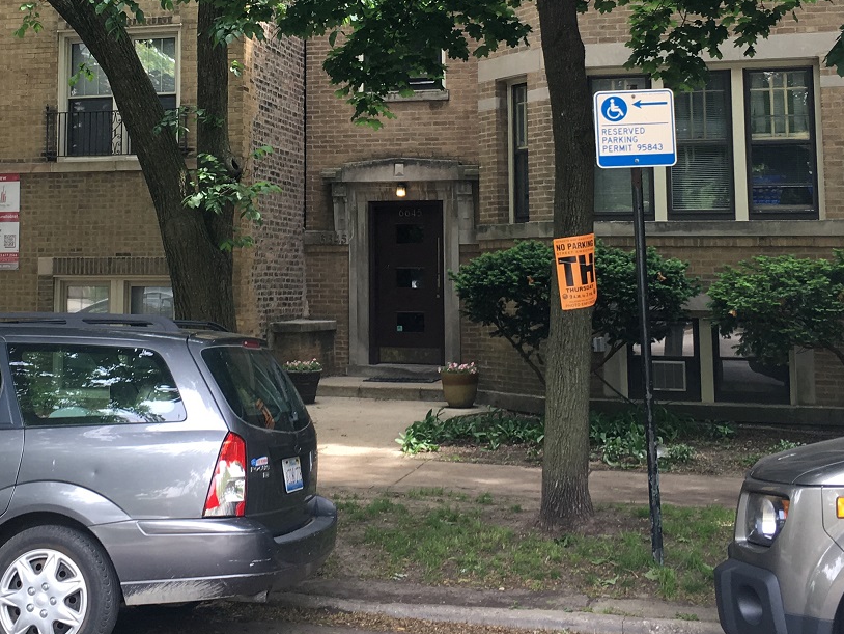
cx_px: 282
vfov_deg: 25.3
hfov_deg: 33.5
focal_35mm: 57
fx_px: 1390
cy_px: 131
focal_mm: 4.15
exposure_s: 1/120
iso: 25
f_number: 2.2
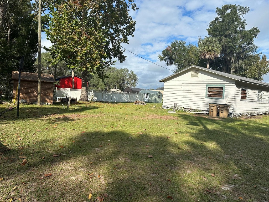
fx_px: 187
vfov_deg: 56.8
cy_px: 101
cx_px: 134
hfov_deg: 71.6
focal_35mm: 24
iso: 80
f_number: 1.78
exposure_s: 1/5000
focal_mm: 6.86
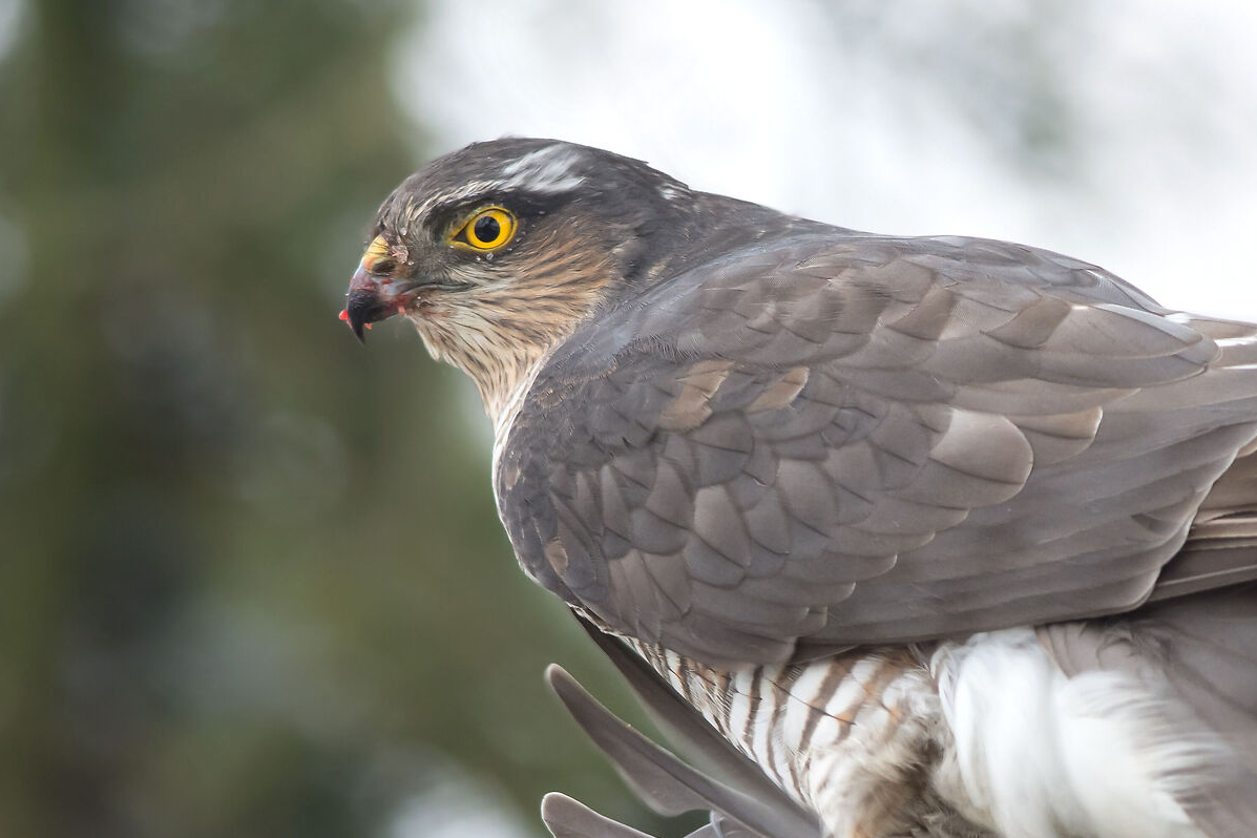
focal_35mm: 902
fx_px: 31492
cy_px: 696
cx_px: 902
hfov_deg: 2.3
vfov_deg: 1.5
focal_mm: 300
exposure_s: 1/125
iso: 1000
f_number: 6.3
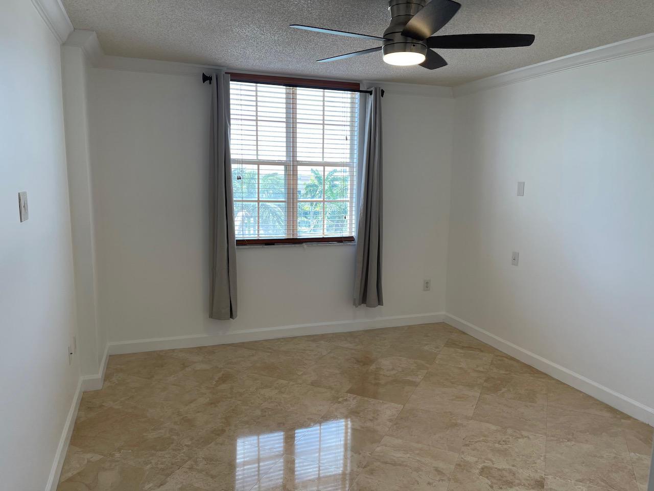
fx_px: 491
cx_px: 327
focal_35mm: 26
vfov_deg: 53.1
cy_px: 246
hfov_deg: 67.3
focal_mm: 5.1
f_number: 1.6
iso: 32
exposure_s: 1/133
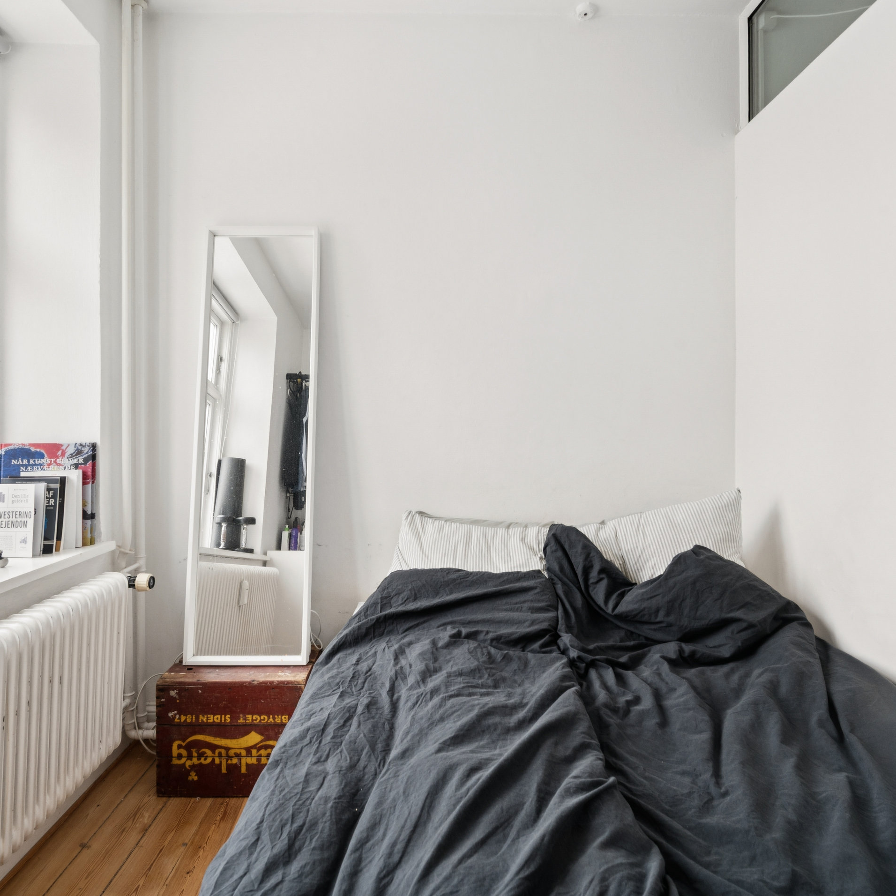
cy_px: 437
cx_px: 433
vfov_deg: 73.0
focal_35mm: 21
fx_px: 605
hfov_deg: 73.0
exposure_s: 1/50
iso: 640
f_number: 9
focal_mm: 15.5
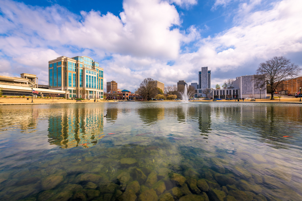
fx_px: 117
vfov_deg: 81.2
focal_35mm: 14
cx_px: 151
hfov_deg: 104.3
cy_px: 100
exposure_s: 1/500
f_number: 8
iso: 64
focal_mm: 14
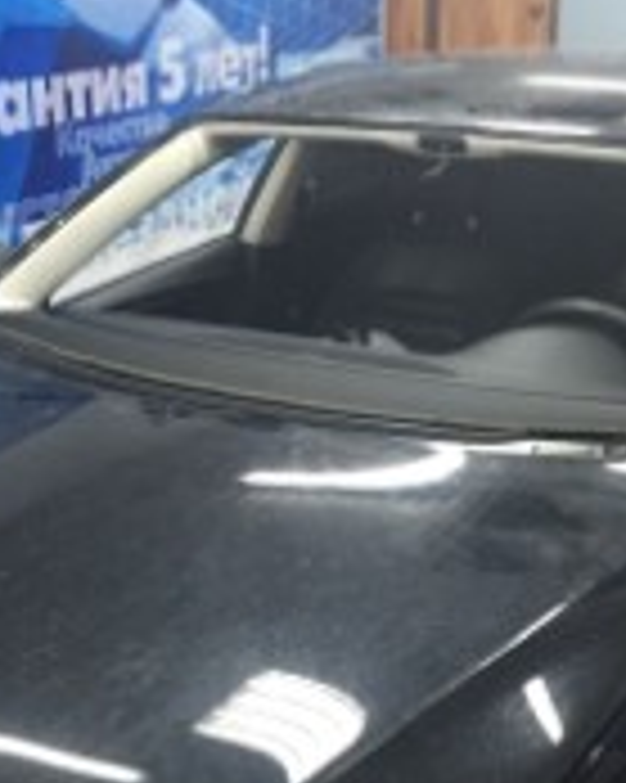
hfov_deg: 23.5
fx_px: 1507
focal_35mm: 65
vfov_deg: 28.5
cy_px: 634
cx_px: 275
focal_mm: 4.15
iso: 250
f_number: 2.2
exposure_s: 1/25
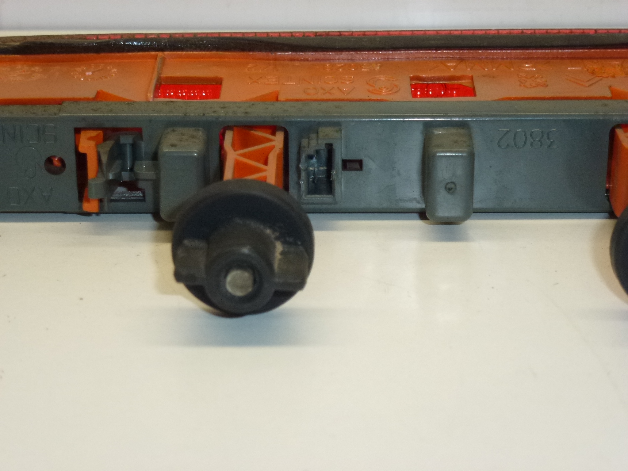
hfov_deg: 20.4
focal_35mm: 96
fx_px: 1742
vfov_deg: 15.4
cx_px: 314
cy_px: 236
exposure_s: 1/160
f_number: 5
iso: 400
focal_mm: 17.3
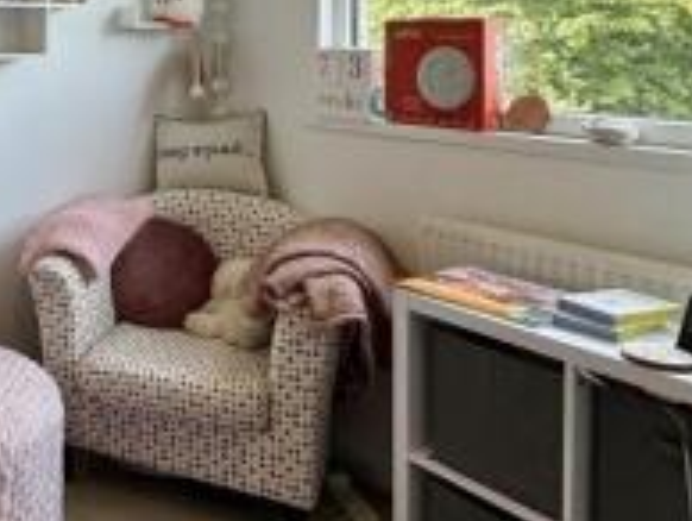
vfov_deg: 32.7
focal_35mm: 42
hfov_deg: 37.7
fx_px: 841
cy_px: 52
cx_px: -62
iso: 100
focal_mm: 2.22
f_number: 2.2
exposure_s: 1/125
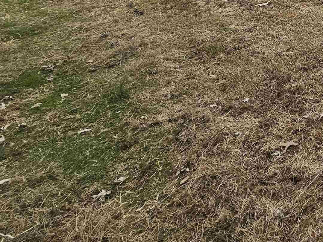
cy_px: -97
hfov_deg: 33.9
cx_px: 431
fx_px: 345
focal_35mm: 37
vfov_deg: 28.8
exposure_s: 1/732
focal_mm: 2.2
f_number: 2.2
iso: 64
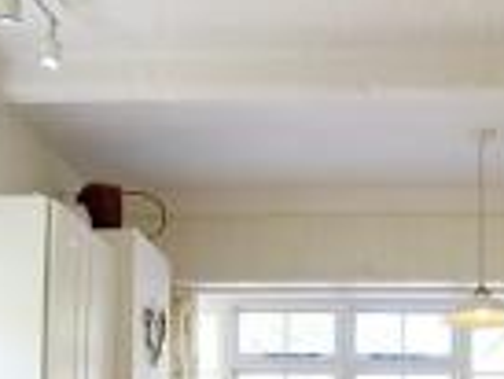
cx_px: 379
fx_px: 729
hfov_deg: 37.2
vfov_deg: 25.6
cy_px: 477
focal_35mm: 50
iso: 125
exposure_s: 1/60
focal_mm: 10
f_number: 4
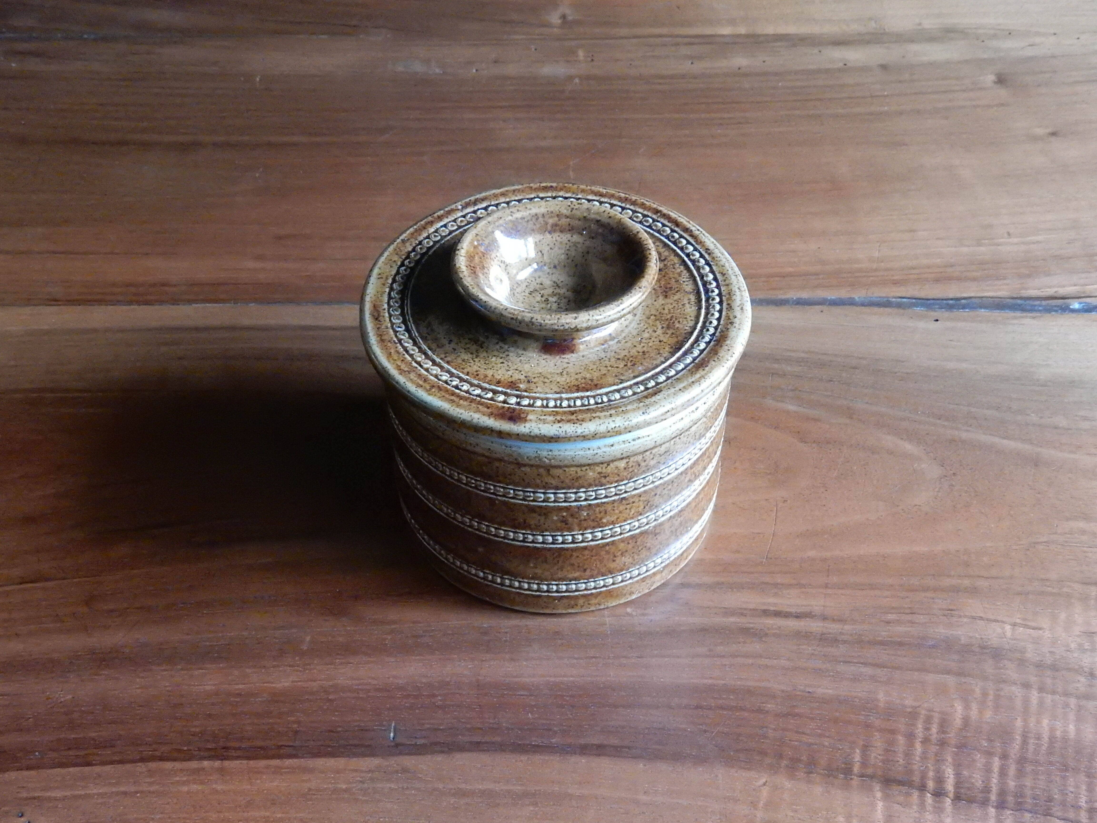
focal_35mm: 43
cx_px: 548
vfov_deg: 33.6
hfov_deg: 43.9
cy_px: 412
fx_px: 1363
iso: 1400
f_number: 4.2
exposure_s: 1/40
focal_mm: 7.6
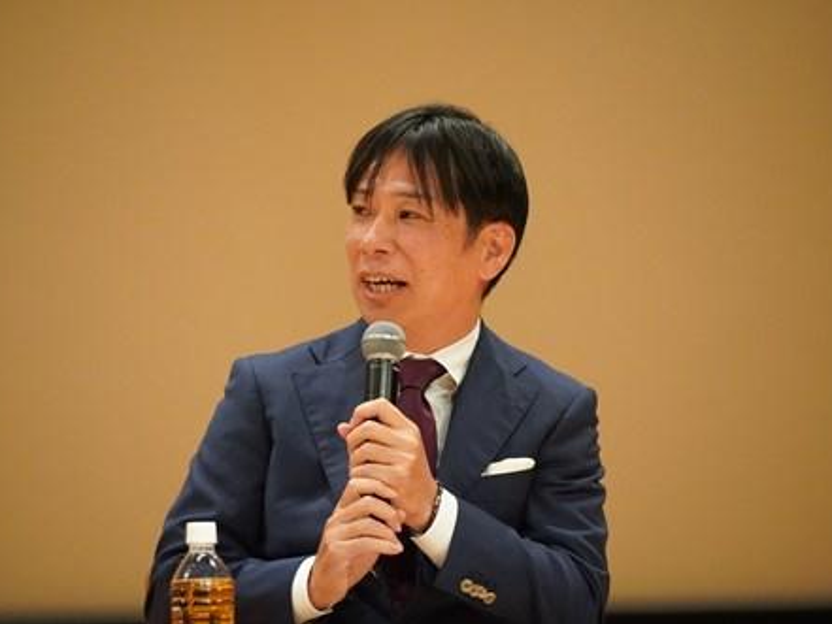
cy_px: 312
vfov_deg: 2.8
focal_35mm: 525
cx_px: 424
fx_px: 12611
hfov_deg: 3.8
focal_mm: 321
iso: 6400
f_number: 6.3
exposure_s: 1/200
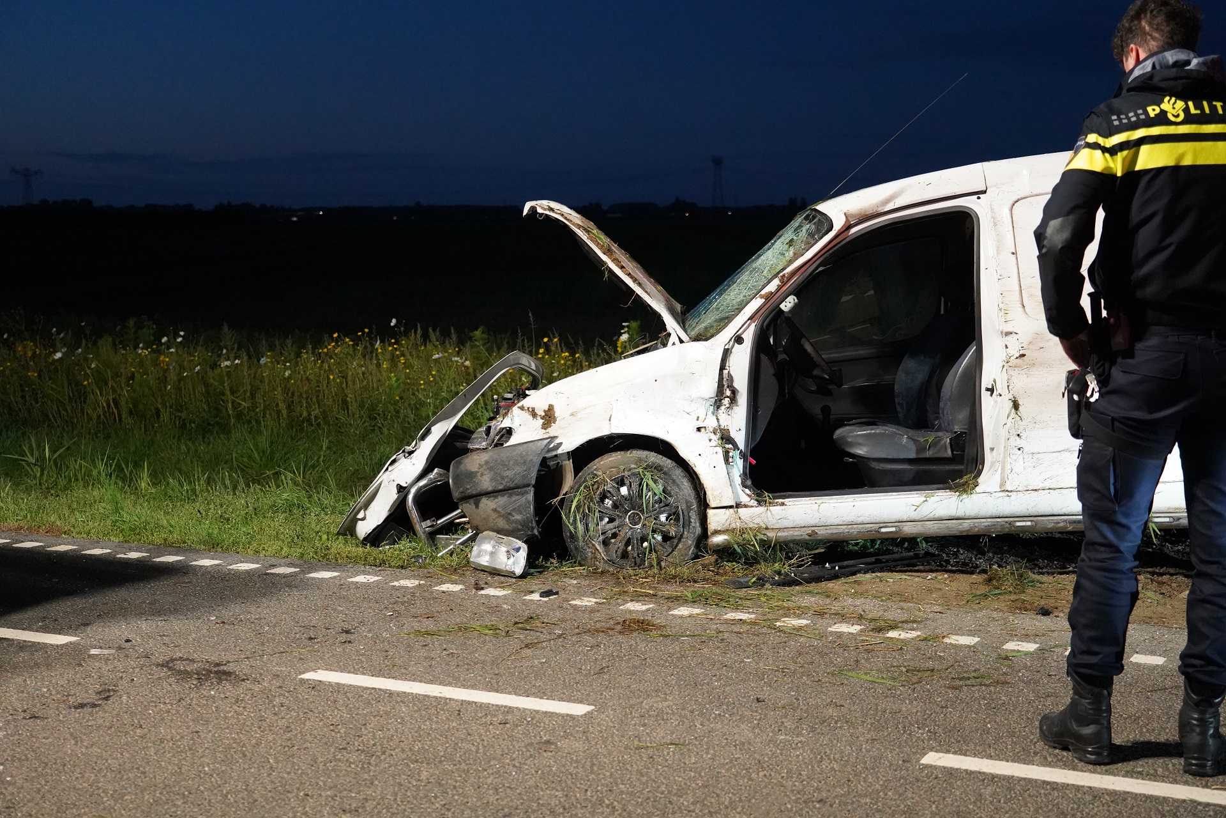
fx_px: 1635
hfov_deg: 41.1
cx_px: 613
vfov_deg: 28.1
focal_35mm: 48
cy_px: 409
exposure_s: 1/160
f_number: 4
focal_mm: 48
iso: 8000
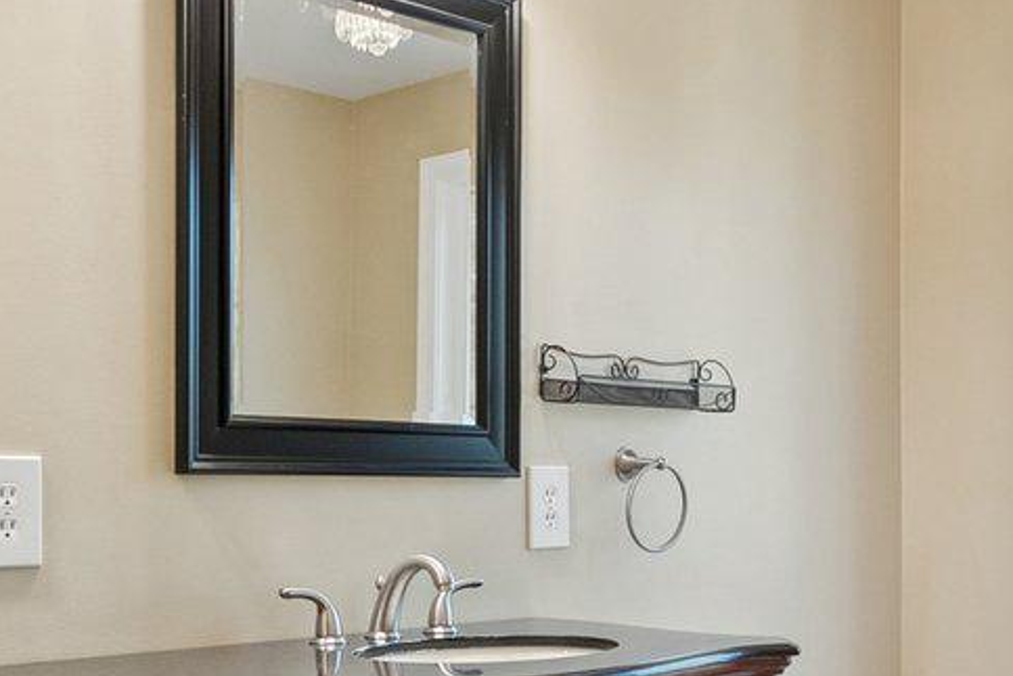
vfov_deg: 24.4
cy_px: 505
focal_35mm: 55
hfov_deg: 36.2
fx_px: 1548
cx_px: 584
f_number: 7.1
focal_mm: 13
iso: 640
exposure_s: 1/50
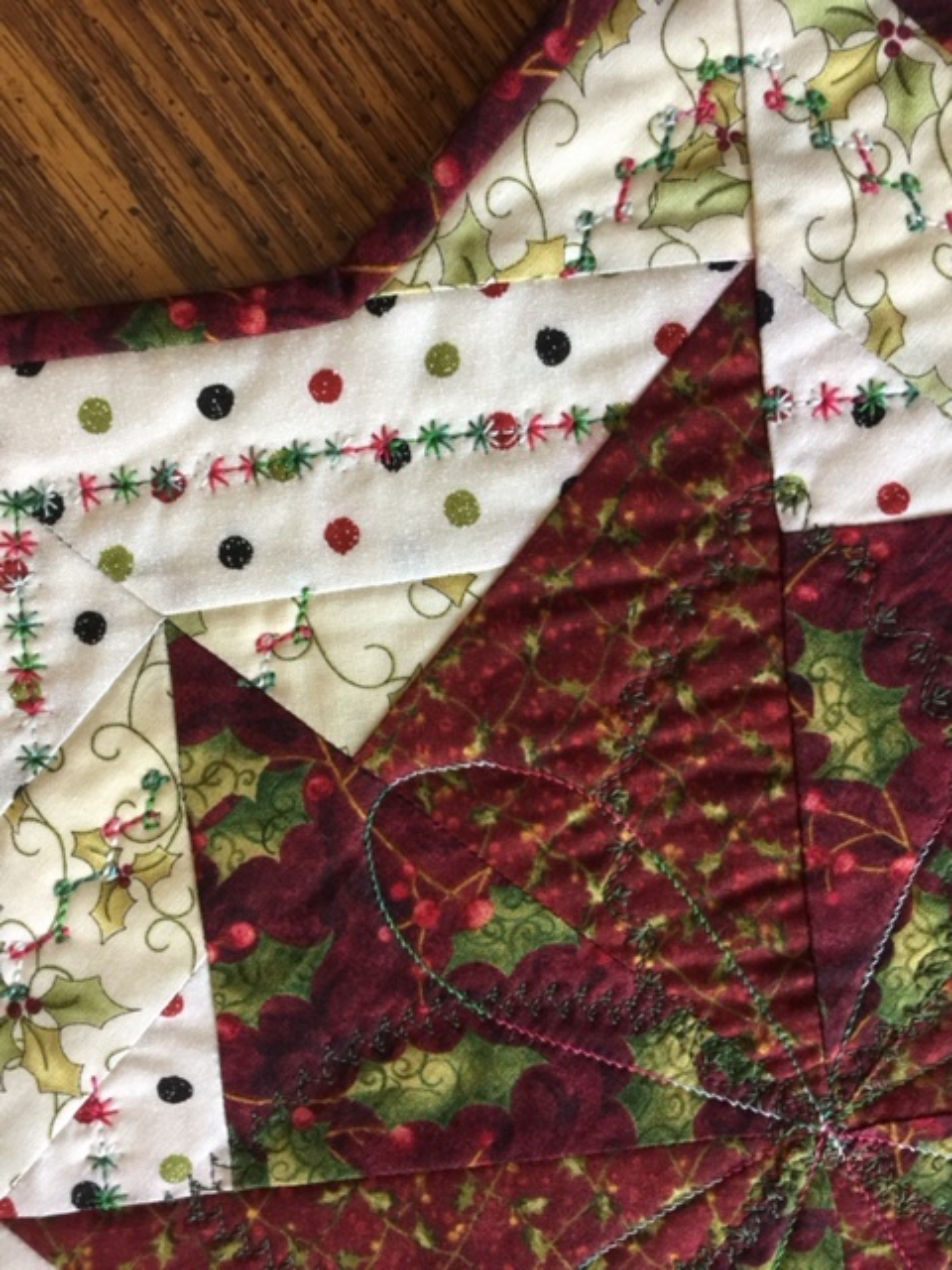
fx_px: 1063
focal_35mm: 29
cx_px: 476
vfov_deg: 61.7
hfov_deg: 48.2
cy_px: 635
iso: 80
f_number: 2.2
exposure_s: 1/15
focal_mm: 4.15
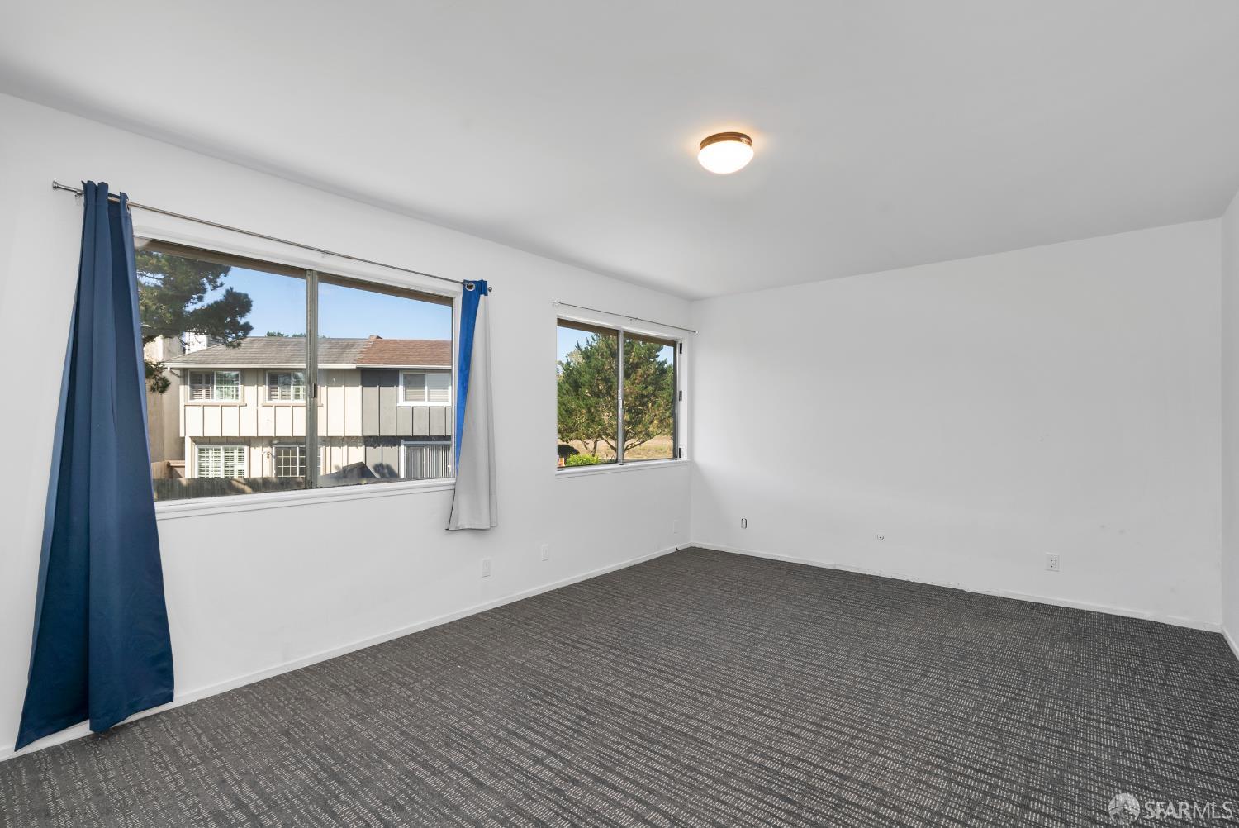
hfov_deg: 96.7
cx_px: 620
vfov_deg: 73.8
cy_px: 414
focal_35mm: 16
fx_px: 551
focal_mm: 16
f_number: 9
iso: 400
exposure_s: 1/100
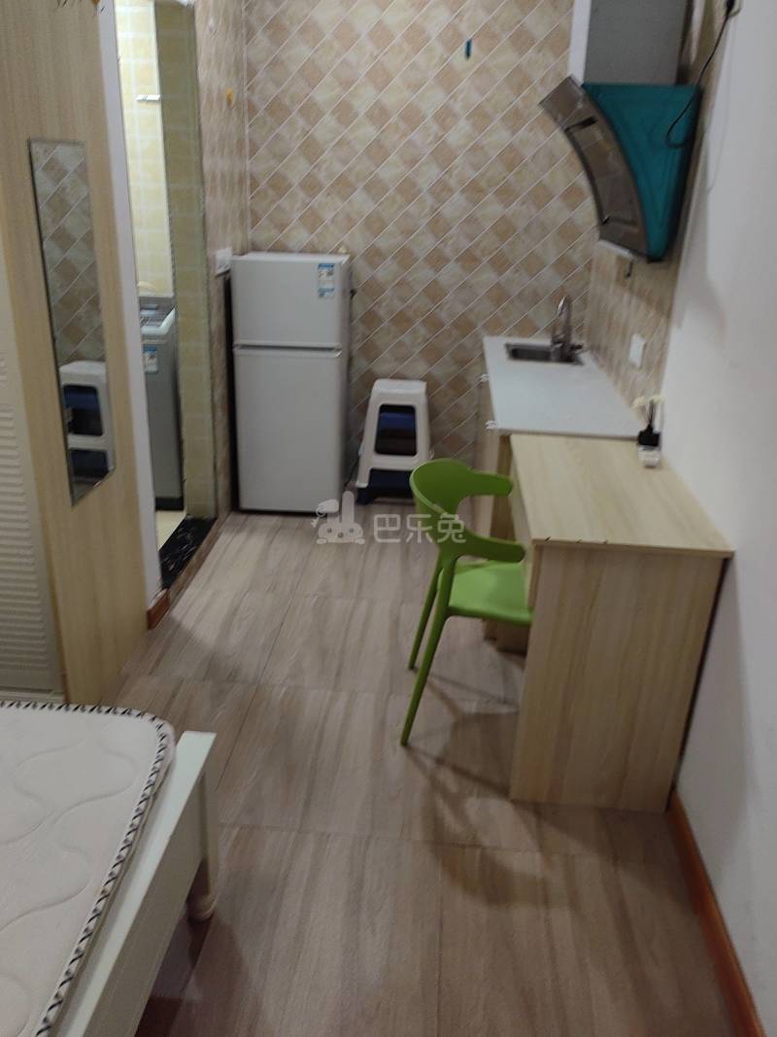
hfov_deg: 51.3
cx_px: 388
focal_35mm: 27
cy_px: 518
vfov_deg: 65.3
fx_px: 808
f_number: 1.9
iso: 160
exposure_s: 1/50
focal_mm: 5.52
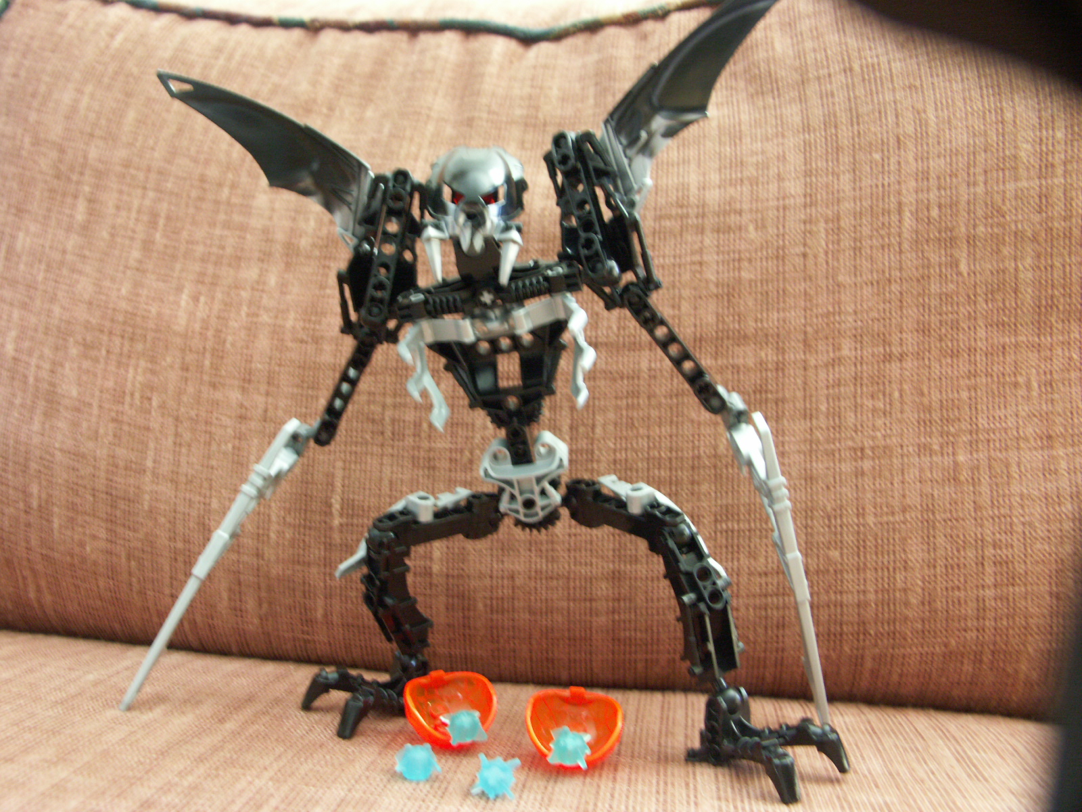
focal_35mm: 32
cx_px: 541
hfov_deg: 56.8
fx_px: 1000
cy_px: 406
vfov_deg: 44.2
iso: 200
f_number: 2.8
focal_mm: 8.34
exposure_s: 1/10
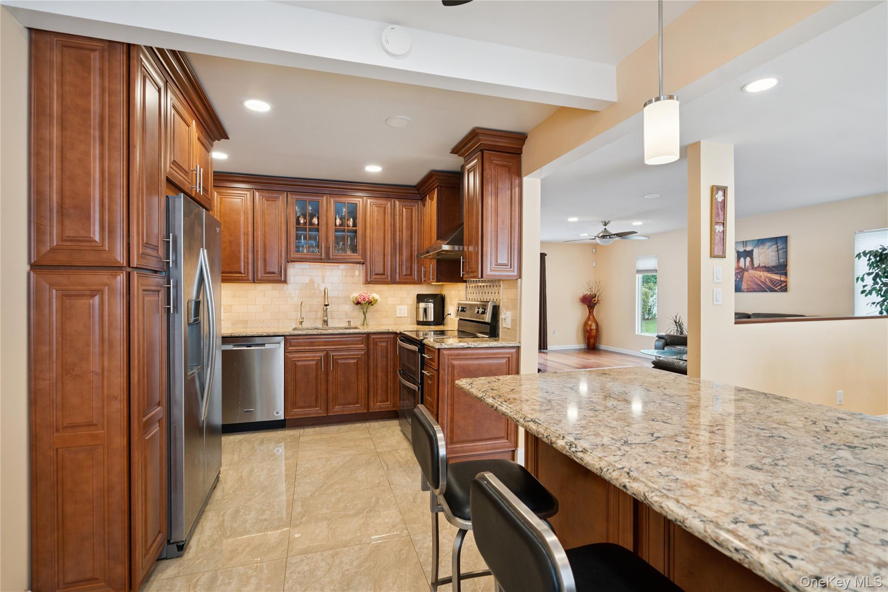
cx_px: 444
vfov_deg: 70.4
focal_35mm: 17
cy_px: 296
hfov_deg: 93.3
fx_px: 419
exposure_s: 1/80
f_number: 5.6
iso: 320
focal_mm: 17
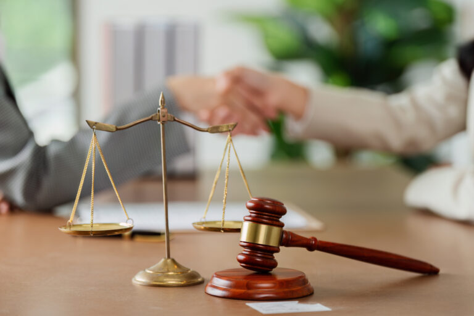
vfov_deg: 12.5
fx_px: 1448
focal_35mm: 110
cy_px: 158
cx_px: 237
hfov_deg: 18.6
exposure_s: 1/250
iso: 320
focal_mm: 110
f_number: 2.8
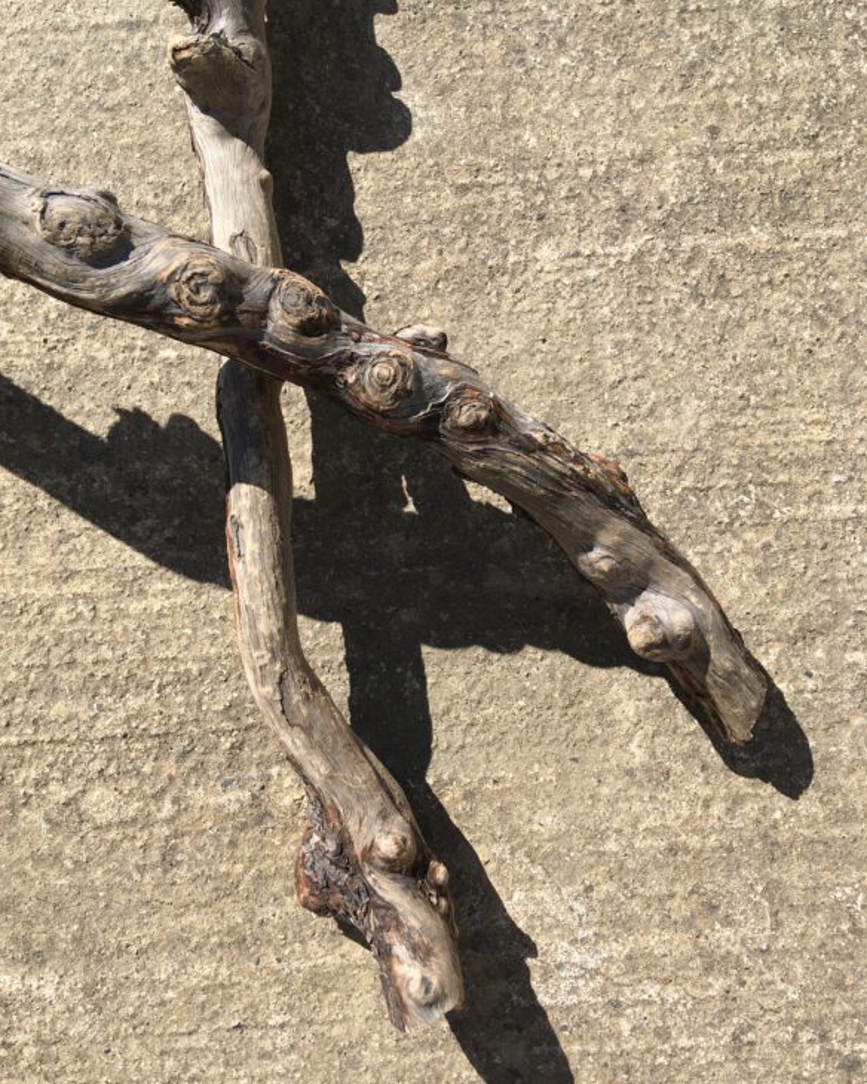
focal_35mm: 31
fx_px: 994
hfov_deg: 47.1
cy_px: 548
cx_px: 431
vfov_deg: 57.2
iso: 25
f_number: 2.2
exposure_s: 1/1350
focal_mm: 4.15
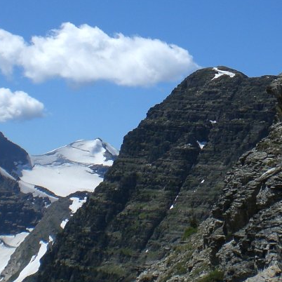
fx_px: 986
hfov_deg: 16.1
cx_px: 237
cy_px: 75
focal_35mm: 107
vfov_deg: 16.2
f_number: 4.4
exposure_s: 1/800
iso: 50
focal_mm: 6.3
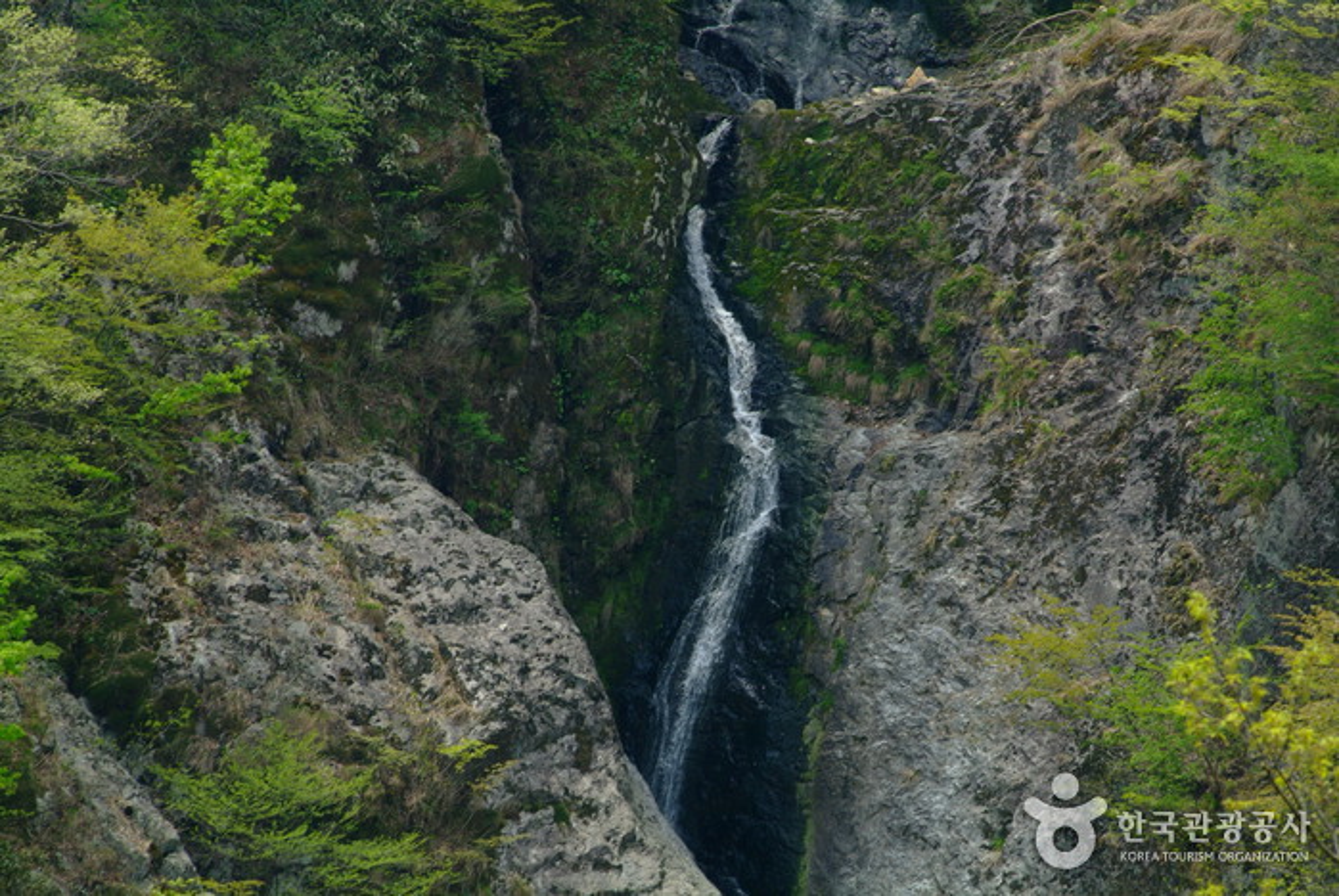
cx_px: 670
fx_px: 11172
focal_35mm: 300
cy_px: 448
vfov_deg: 4.6
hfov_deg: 6.9
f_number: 8
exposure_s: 1/125
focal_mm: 200
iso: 200
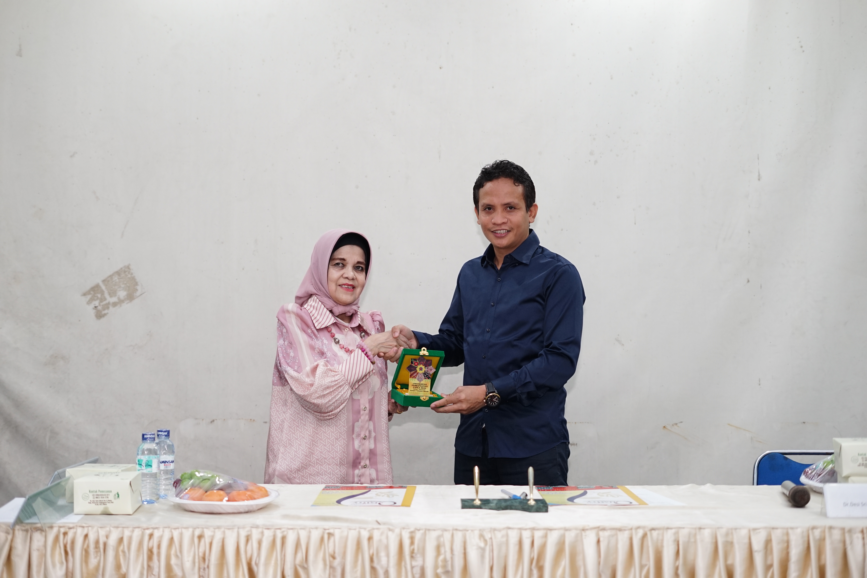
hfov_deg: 39.6
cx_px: 434
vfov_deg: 27.0
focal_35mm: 50
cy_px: 289
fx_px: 1204
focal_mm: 50
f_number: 2.8
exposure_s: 1/80
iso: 1000
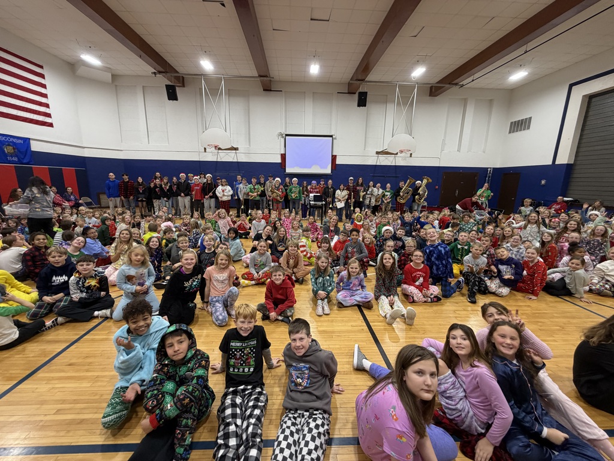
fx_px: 248
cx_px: 307
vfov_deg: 85.7
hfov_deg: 102.1
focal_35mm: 14
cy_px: 230
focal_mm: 2.22
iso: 200
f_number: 2.2
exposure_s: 1/60
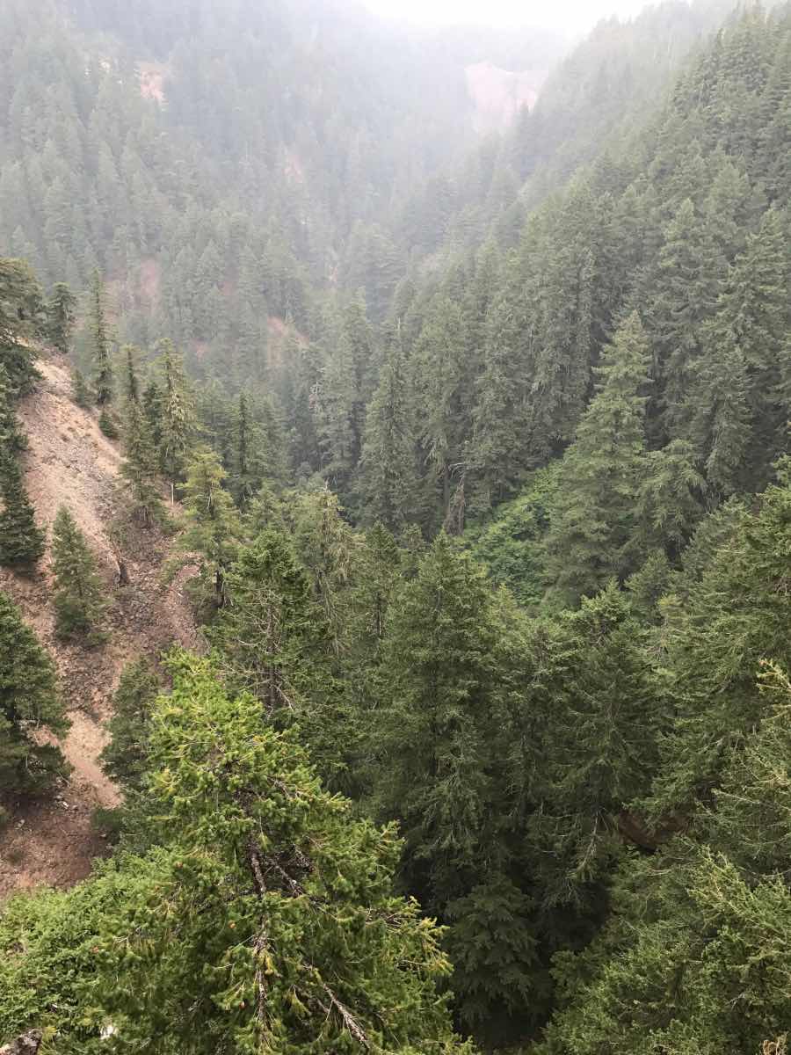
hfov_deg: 49.7
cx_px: 396
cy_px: 528
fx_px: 853
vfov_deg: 63.4
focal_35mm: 28
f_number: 1.8
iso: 25
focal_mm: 3.99
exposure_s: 1/120
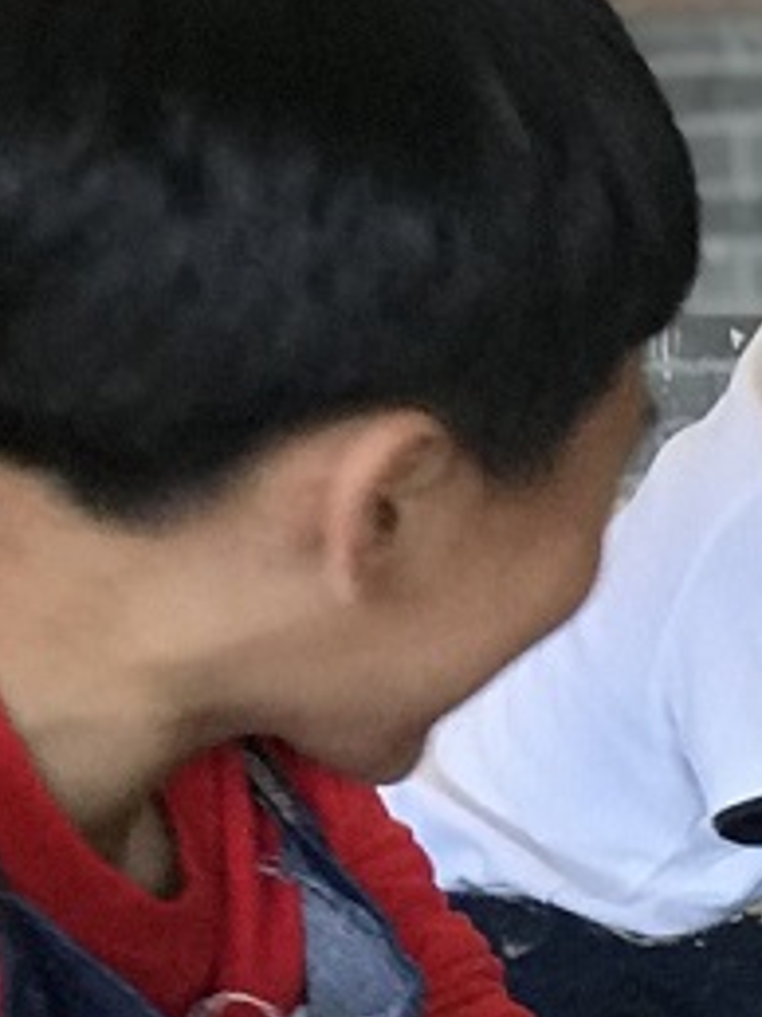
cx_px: 1108
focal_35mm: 176
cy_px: 1141
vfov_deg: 11.1
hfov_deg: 8.3
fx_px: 5170
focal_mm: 6.6
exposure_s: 1/50
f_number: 2.8
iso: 200
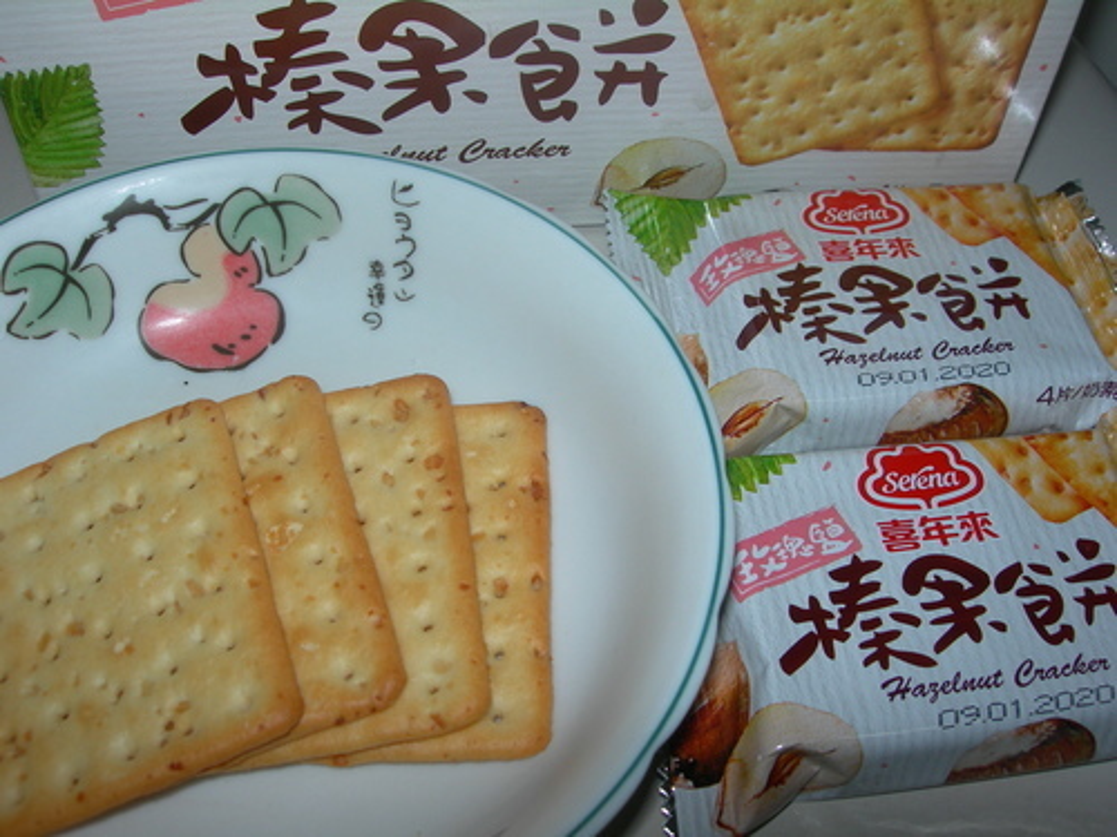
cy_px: 418
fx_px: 1226
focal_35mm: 38
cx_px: 558
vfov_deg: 37.7
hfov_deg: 49.0
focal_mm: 7.8
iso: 50
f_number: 4.8
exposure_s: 1/60.1
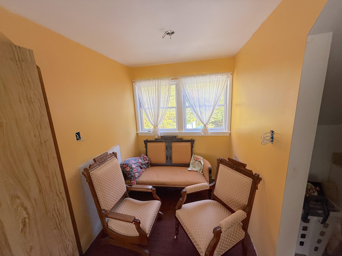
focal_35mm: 14
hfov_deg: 102.1
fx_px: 138
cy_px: 128
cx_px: 171
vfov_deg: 85.7
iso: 80
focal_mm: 2.22
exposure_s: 1/99
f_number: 2.2
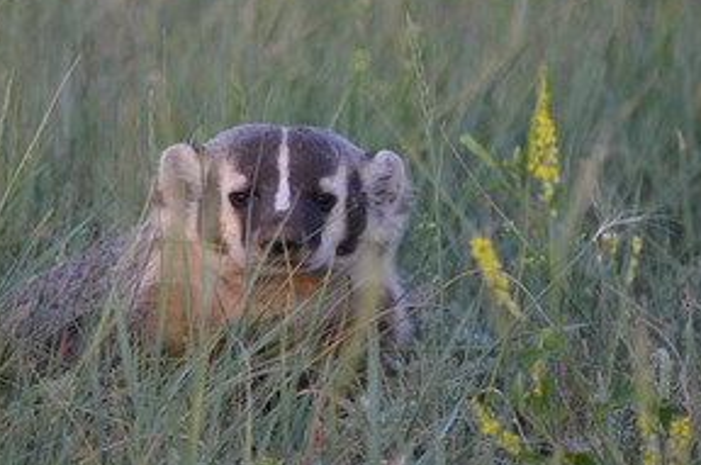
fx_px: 15182
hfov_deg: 2.6
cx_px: 319
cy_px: 174
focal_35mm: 781
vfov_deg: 1.8
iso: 800
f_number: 5.6
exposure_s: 1/160
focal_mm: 300
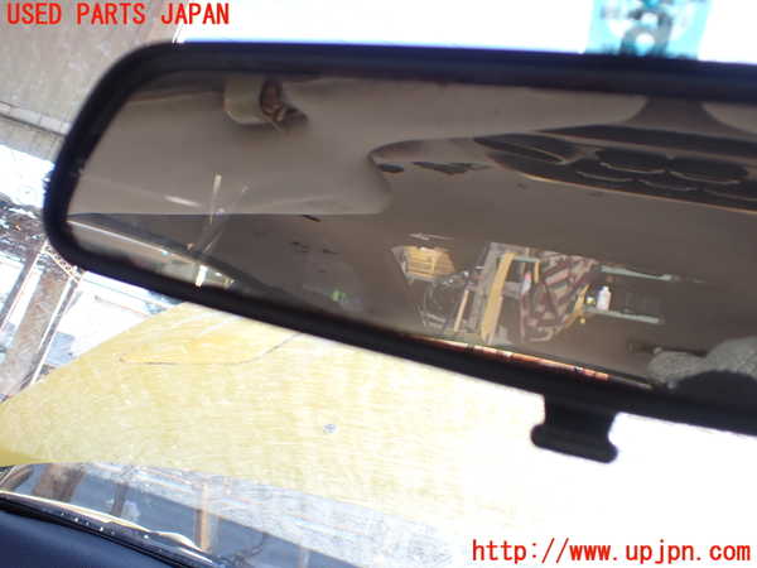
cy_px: 284
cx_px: 378
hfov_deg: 60.0
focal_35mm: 30
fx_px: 656
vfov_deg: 46.8
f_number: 2.3
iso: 100
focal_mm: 5.4
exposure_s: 1/200
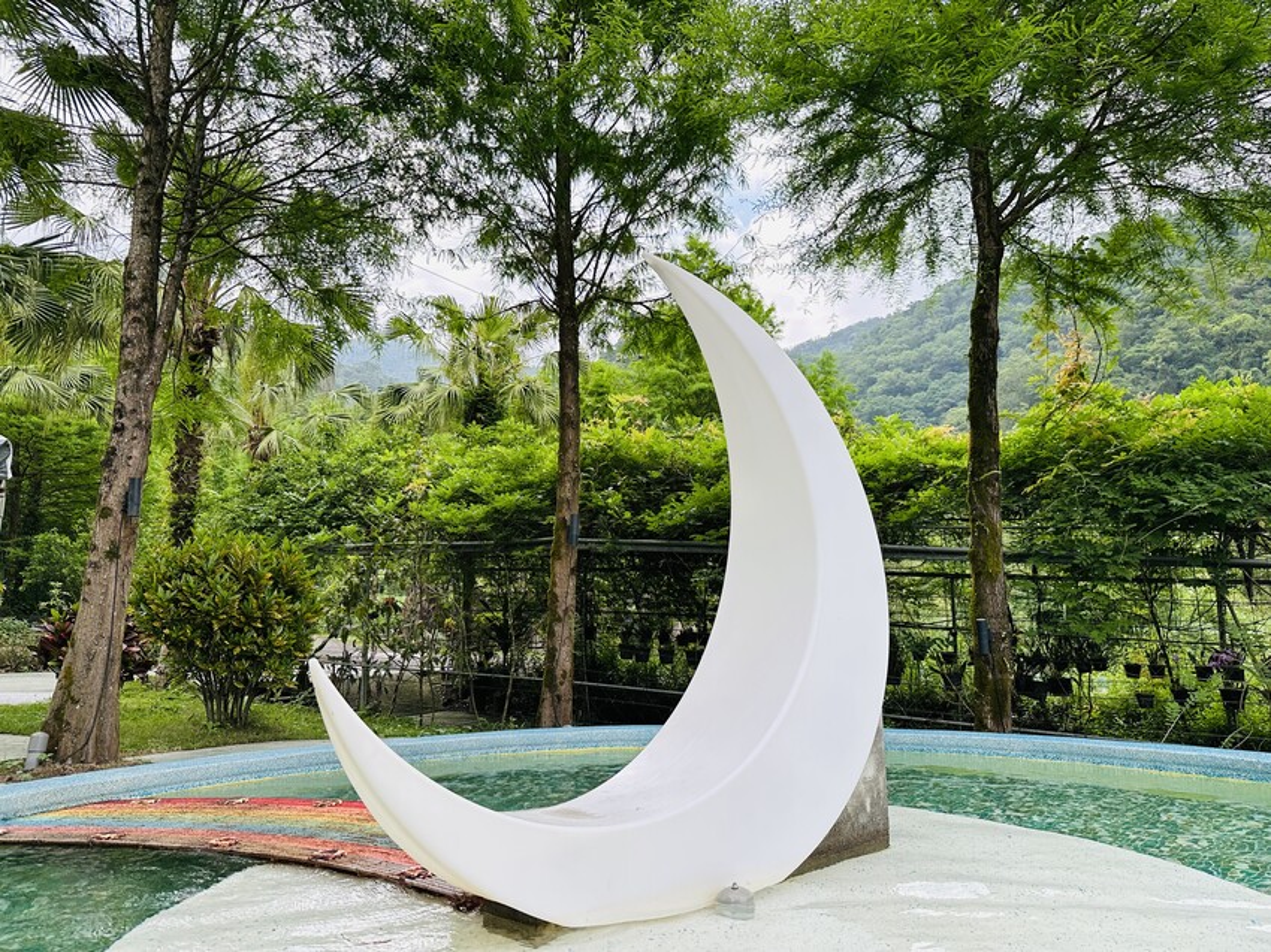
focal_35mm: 24
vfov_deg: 56.8
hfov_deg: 71.6
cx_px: 636
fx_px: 881
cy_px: 476
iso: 80
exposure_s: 1/429
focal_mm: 6.86
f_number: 1.78
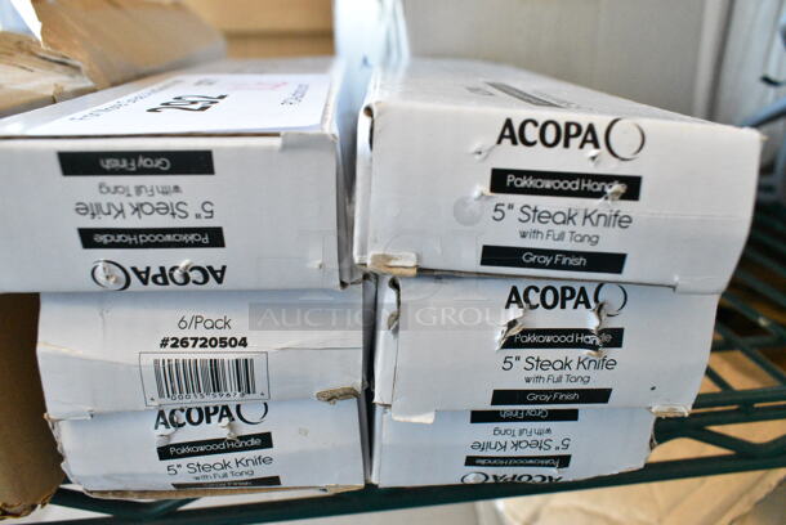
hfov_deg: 67.3
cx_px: 393
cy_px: 262
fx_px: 590
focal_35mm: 27
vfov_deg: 48.0
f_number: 7.1
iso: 6400
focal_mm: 18
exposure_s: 1/200
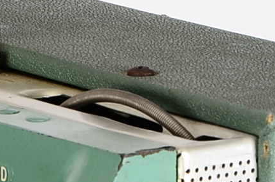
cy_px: 395
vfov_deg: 1.5
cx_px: -106
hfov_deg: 2.3
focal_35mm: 898
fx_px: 6843
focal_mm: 105
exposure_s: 1/100
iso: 100
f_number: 11
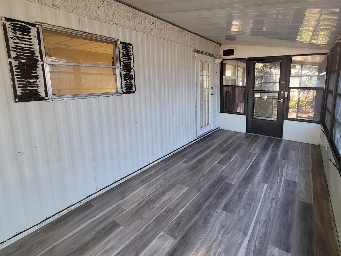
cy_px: 105
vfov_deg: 77.4
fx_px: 158
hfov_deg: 93.3
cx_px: 204
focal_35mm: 16
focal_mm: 2.2
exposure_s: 1/50
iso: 125
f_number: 2.2
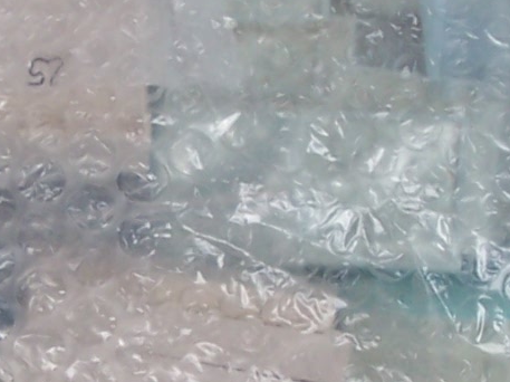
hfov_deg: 12.6
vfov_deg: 9.4
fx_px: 2311
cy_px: 290
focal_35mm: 157
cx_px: 150
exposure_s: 1/90
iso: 80
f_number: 2.8
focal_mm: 6
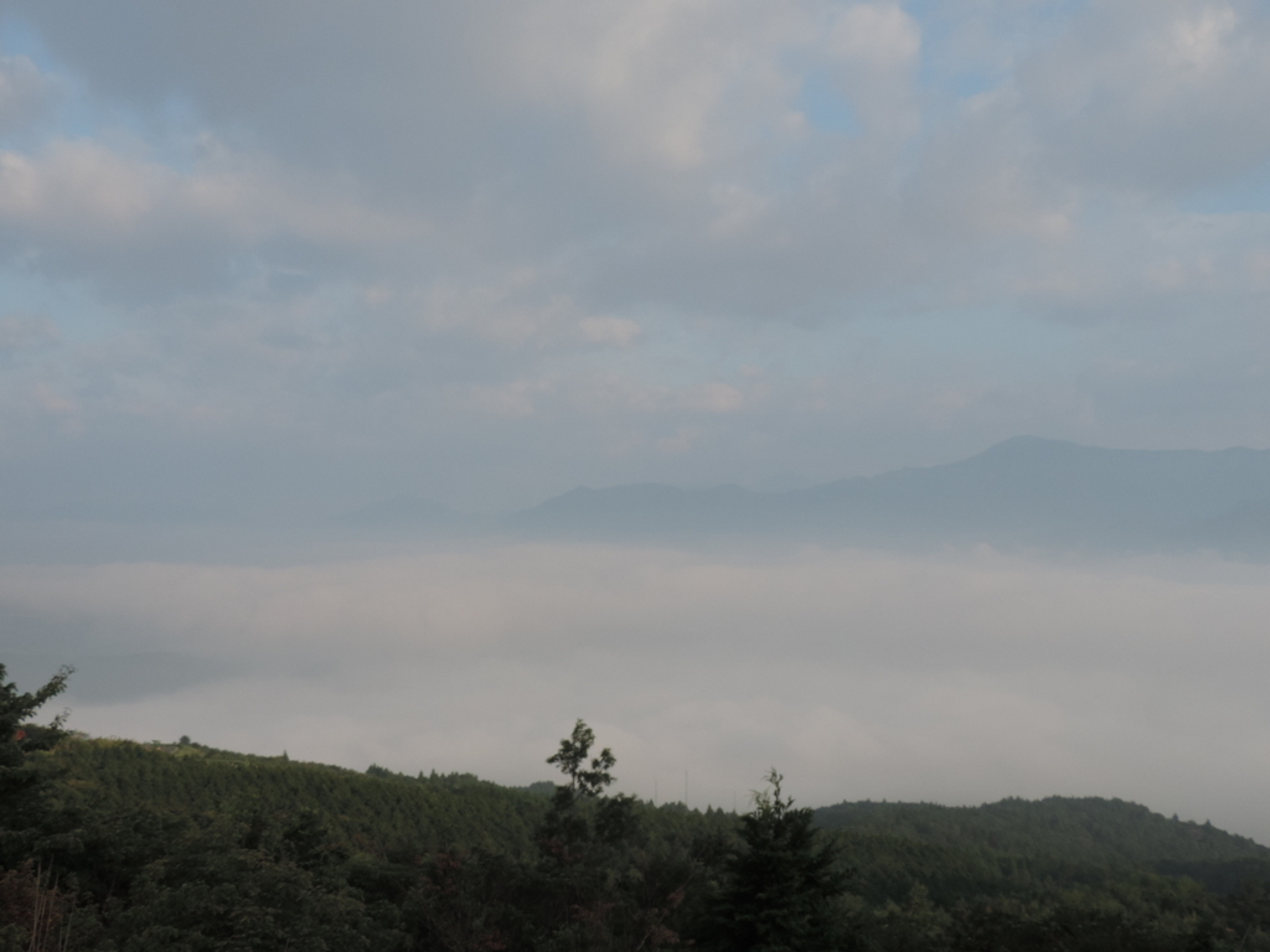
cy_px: 476
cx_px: 635
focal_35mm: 40
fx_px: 1468
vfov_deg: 36.0
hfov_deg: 46.8
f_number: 3.3
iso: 80
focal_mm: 7.1
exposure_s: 1/640
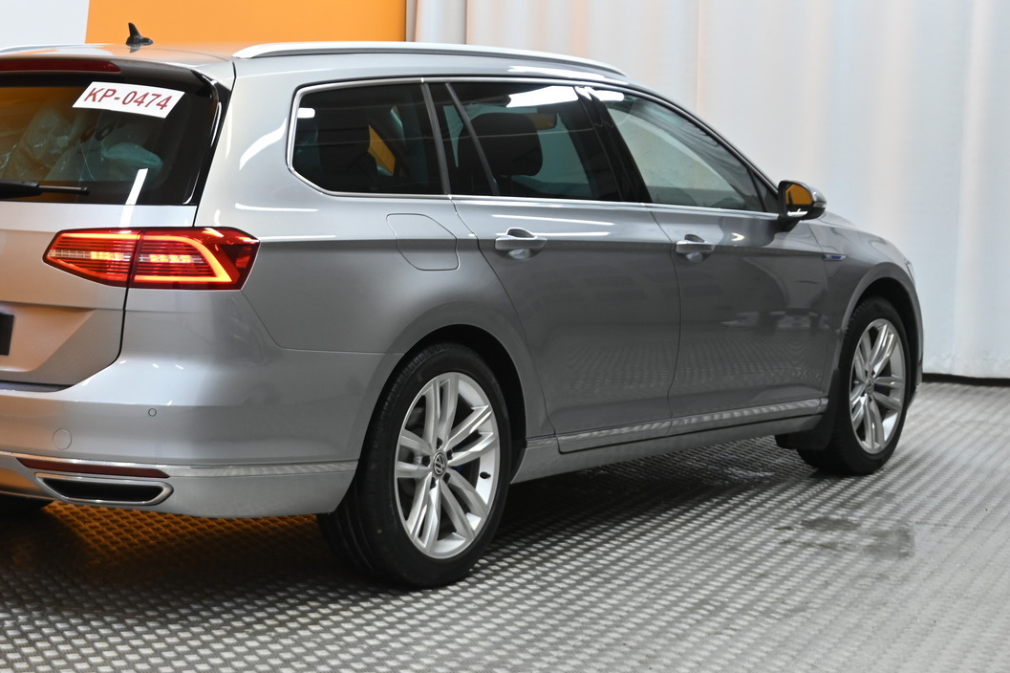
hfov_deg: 28.6
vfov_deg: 19.4
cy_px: 256
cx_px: 352
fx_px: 1967
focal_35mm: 70
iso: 400
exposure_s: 1/30
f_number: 4.8
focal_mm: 30.5
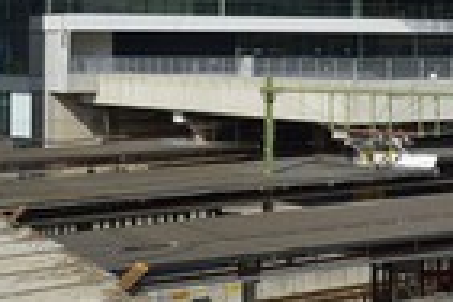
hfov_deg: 18.5
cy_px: 32
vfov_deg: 13.4
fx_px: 1271
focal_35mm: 101
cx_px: 617
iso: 200
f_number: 11
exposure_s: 1/250
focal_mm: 34
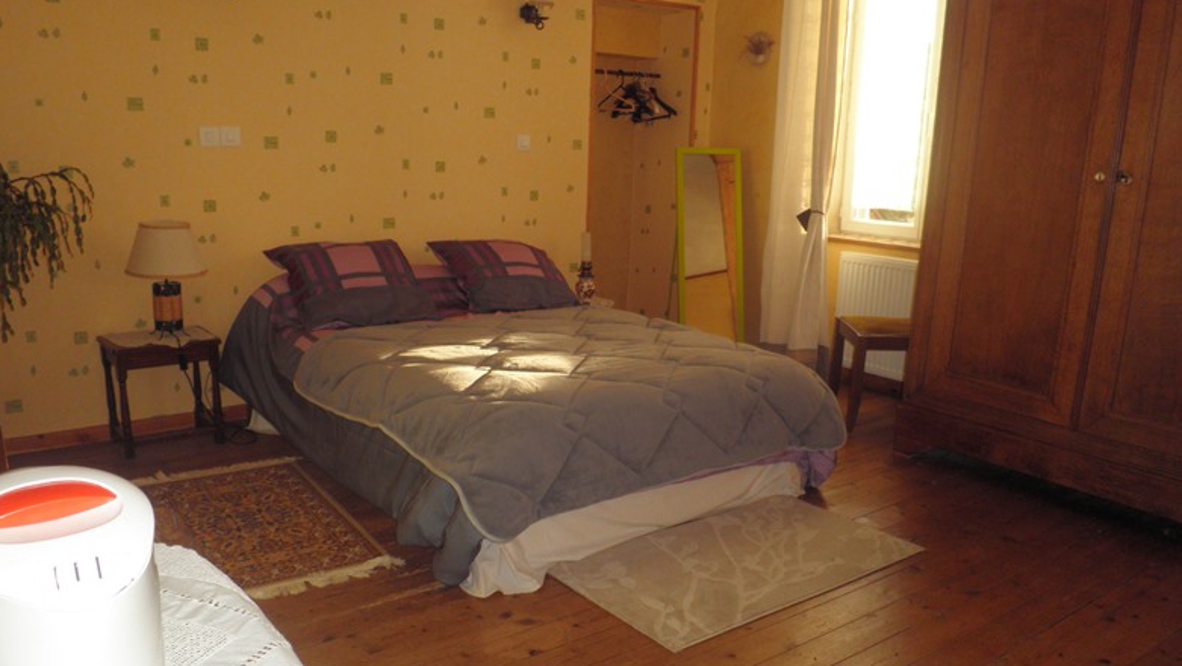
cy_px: 375
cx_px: 578
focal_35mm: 29
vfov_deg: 40.2
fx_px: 909
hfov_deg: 66.0
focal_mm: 4.7
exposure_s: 1/30
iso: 80
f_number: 2.8
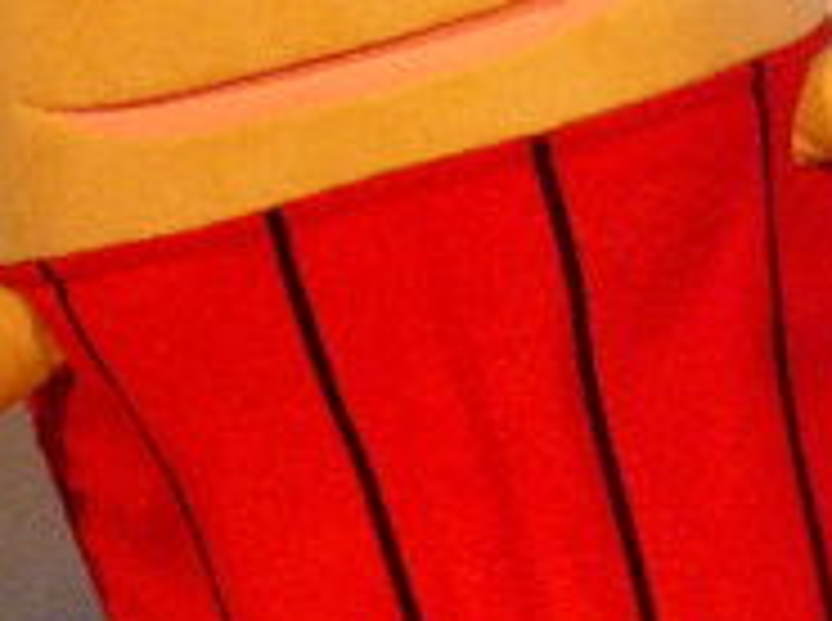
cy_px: 16
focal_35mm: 440
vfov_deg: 3.4
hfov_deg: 4.5
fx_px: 10555
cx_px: 1025
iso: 400
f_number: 5.9
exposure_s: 1/100
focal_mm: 22
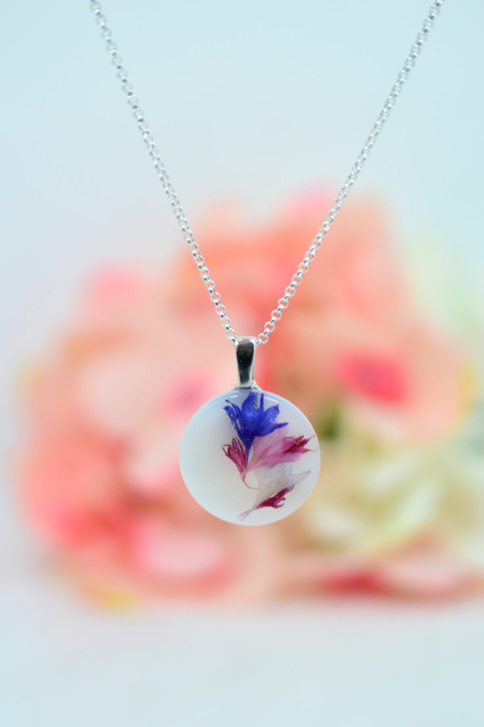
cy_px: 364
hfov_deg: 14.7
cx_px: 242
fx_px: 1879
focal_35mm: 93
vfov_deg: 21.9
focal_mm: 62
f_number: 3.2
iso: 200
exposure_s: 1/200
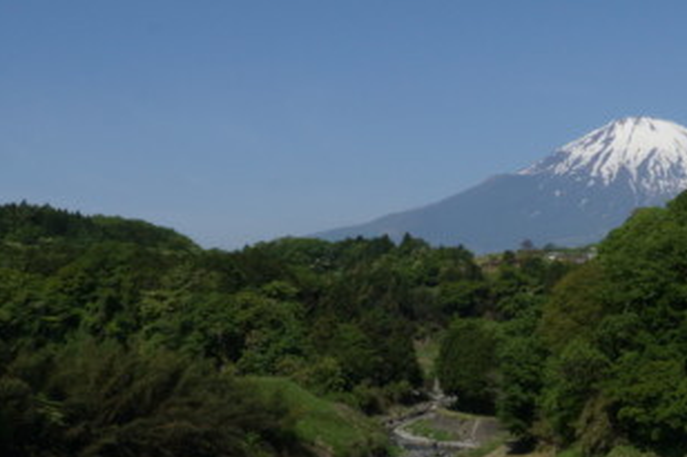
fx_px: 1488
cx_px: 709
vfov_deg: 17.4
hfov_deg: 24.6
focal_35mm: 78
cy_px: 309
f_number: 20
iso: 200
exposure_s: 1/200
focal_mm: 20
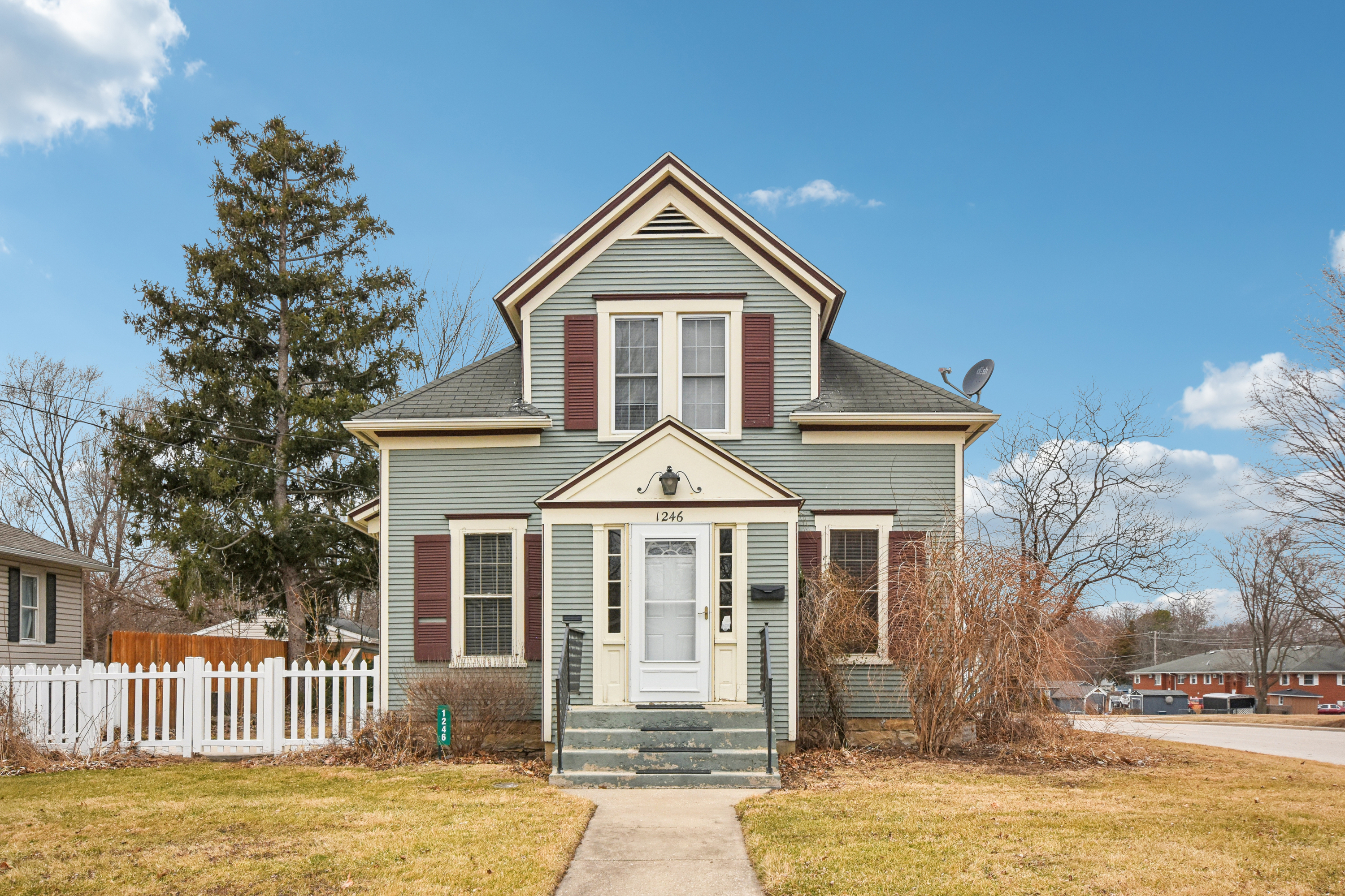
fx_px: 1121
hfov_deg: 61.9
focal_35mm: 30
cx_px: 672
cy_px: 448
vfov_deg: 43.6
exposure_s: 1/1000
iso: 640
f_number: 8
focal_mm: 20
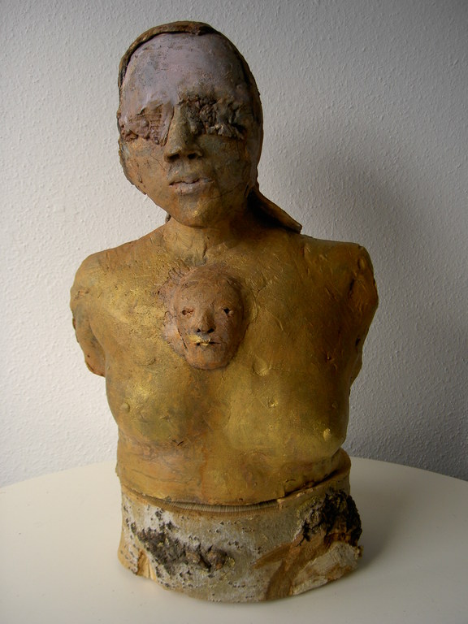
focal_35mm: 39
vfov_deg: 47.9
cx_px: 234
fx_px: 703
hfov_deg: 36.8
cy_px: 312
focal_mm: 8
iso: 100
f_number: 2.8
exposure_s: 1/125
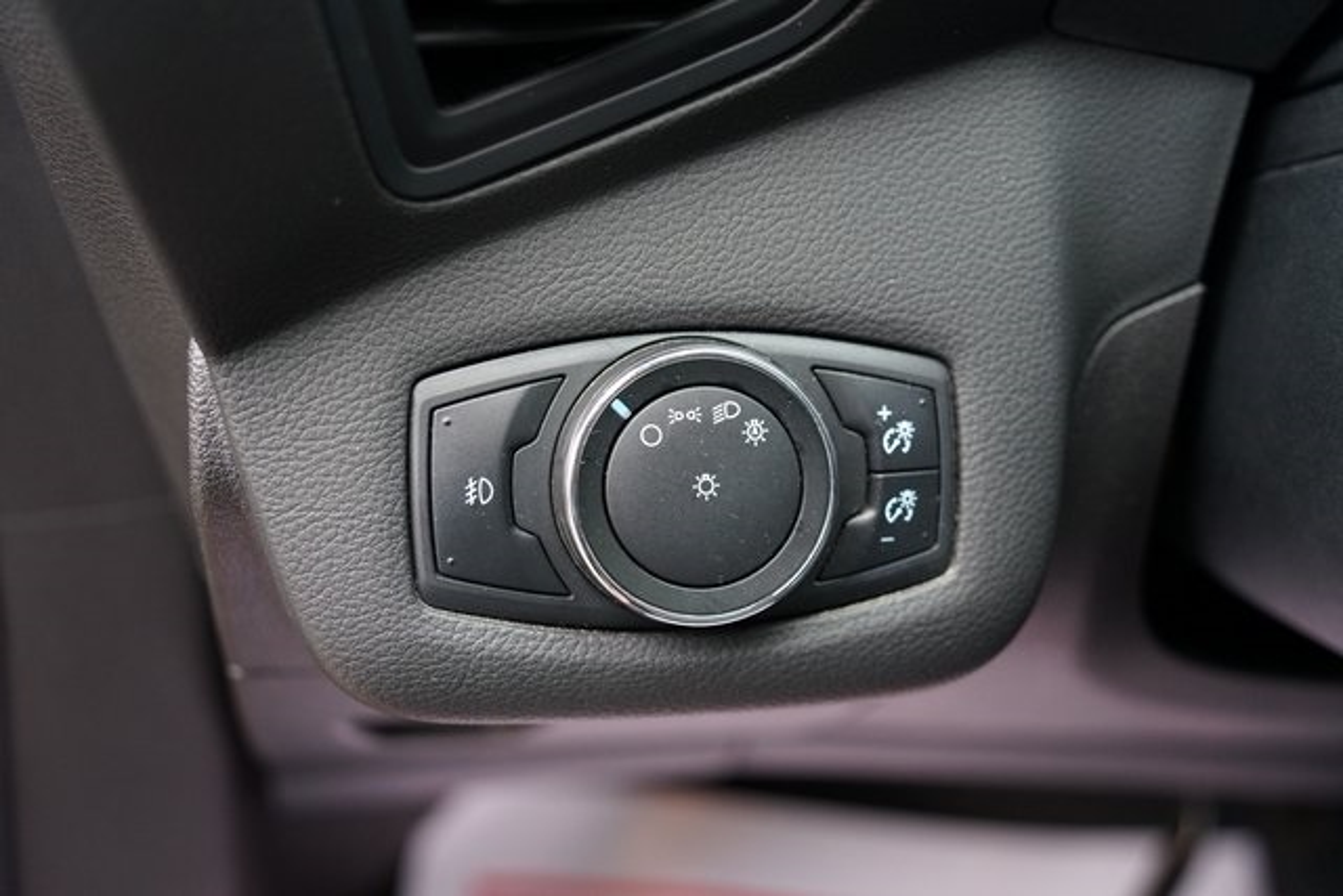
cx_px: 672
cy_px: 448
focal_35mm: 49
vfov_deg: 27.5
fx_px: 1828
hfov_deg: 40.3
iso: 1600
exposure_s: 1/60
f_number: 4
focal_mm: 49
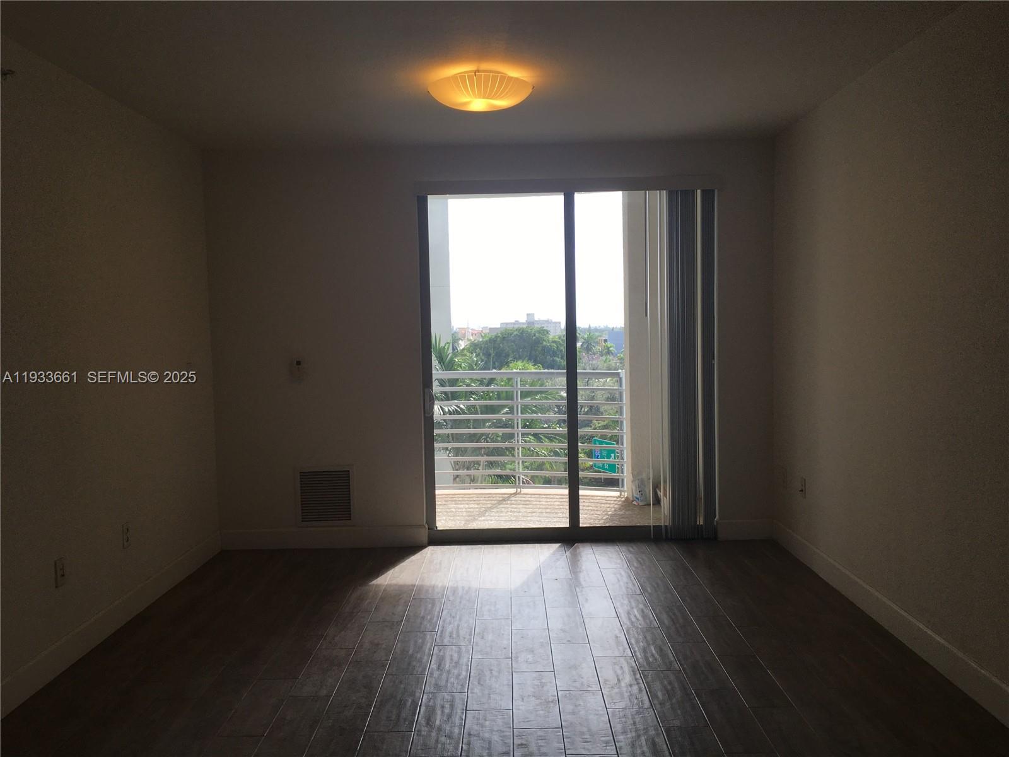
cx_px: 504
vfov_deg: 48.2
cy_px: 378
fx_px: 845
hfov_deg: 61.7
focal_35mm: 29
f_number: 2.2
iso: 25
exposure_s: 1/203
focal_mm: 4.15
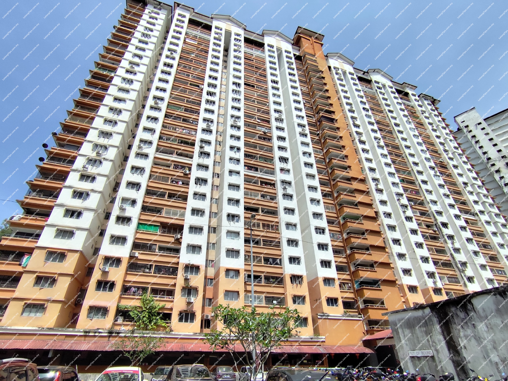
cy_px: 190
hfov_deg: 94.5
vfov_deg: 78.1
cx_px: 254
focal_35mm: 16
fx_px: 235
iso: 50
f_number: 2.2
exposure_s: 1/1827
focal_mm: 1.65
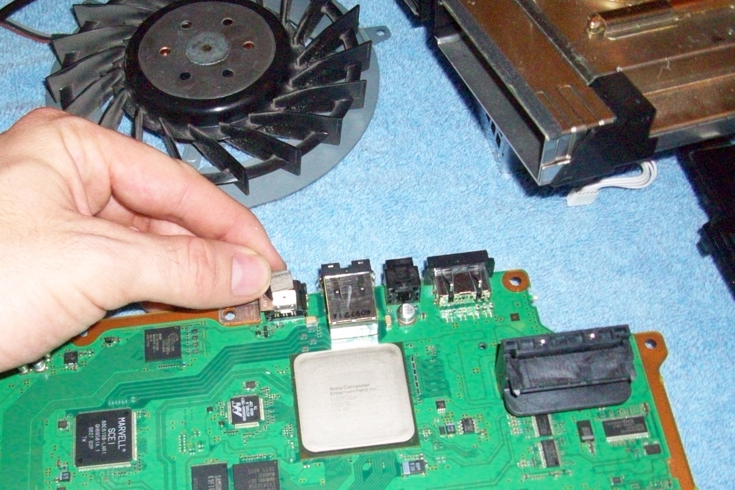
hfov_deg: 42.3
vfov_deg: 29.1
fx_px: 939
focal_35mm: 46
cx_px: 262
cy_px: 309
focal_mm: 5.7
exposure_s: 1/60
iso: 400
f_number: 2.8
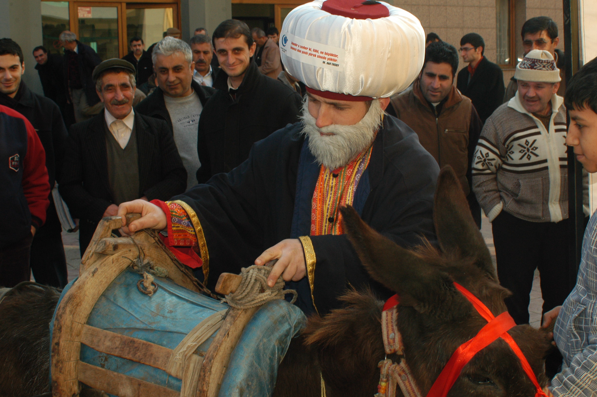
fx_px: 2187
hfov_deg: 15.5
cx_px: 320
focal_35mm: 132
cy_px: 183
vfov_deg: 10.4
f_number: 8
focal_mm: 70
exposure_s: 1/180
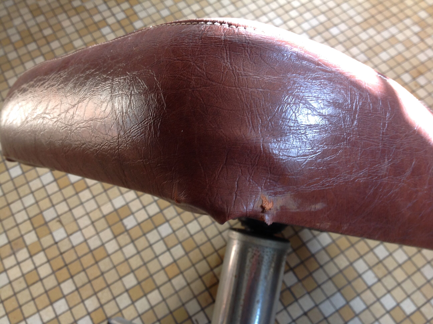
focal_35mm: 35
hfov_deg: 52.7
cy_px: 162
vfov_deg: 40.6
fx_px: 437
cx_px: 216
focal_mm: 4.28
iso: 50
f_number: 2.4
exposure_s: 1/24
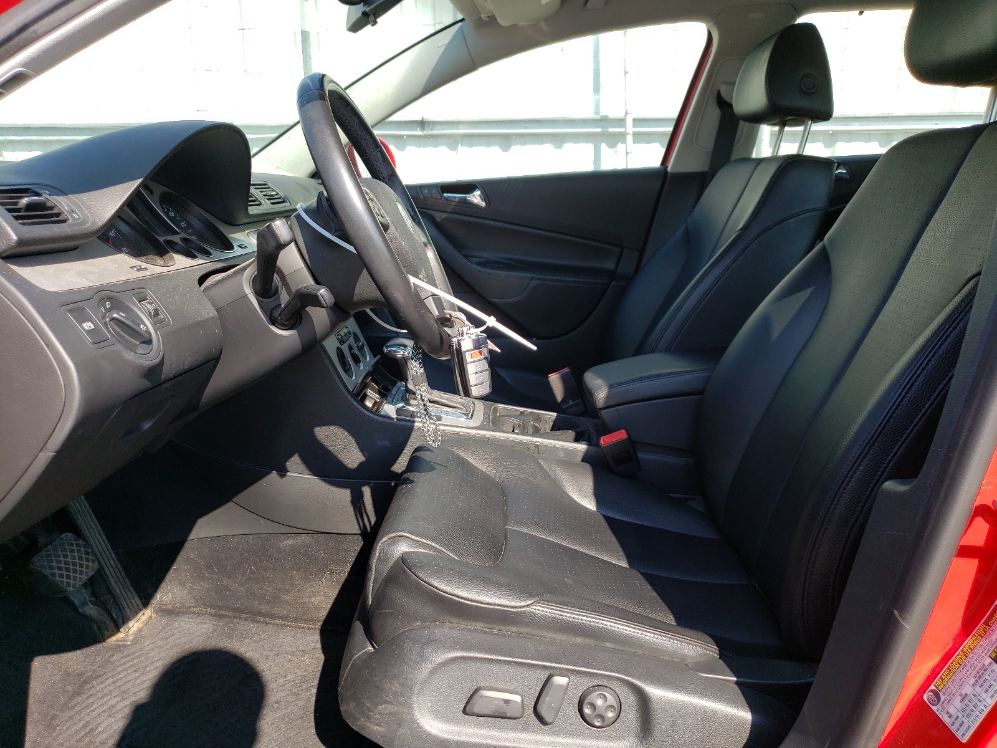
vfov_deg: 53.1
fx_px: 749
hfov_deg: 67.3
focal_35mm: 26
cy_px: 374
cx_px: 498
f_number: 1.5
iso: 50
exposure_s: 1/769
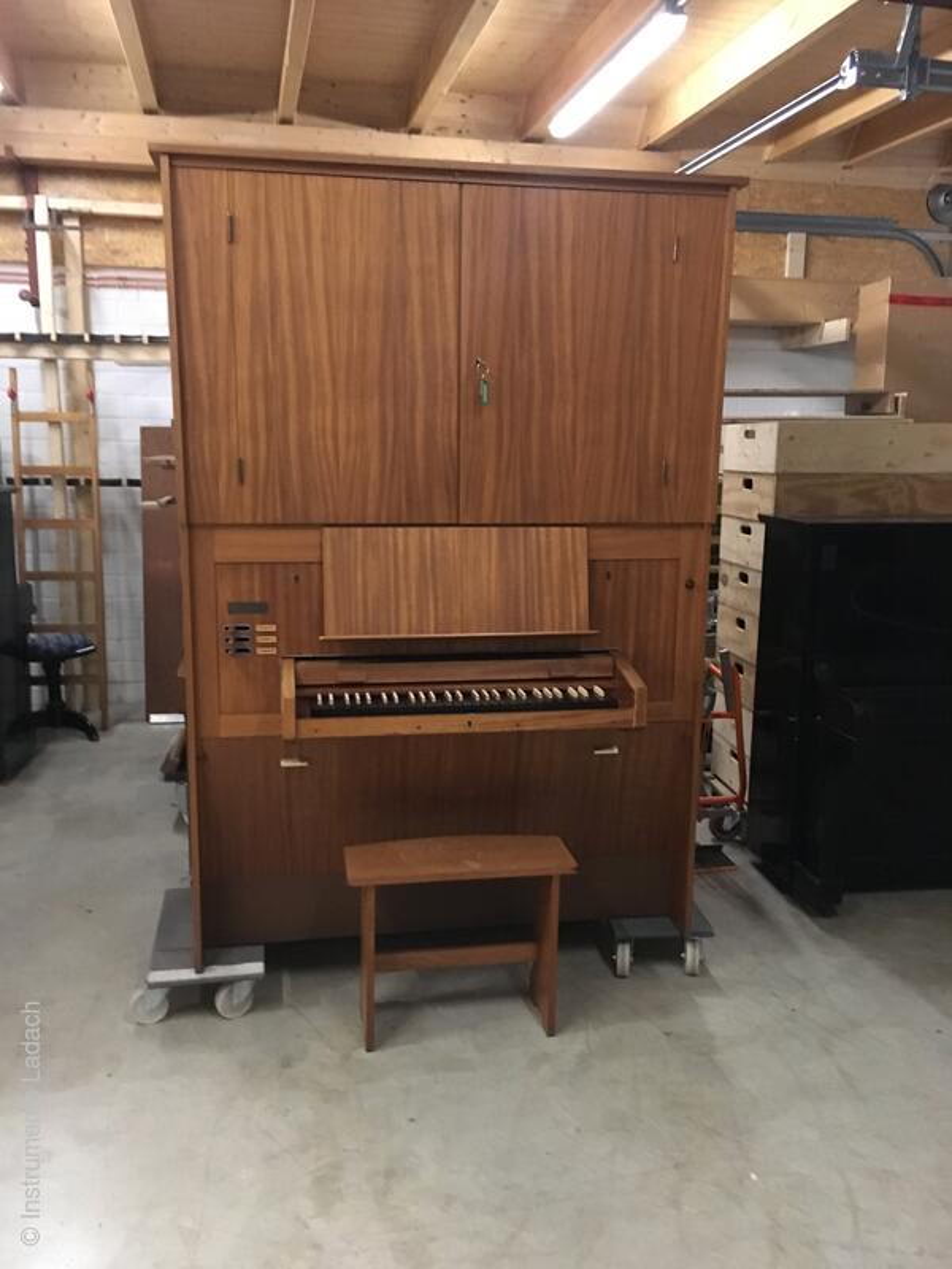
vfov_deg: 61.7
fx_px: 1063
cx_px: 476
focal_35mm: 29
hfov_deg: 48.2
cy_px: 634
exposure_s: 1/17
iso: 320
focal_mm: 4.15
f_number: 2.2
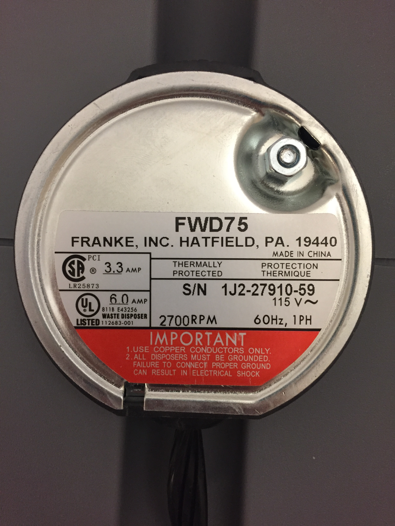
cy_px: 263
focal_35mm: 29
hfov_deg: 48.2
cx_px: 198
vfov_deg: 61.7
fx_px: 441
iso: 160
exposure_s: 1/30
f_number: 2.2
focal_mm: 4.15
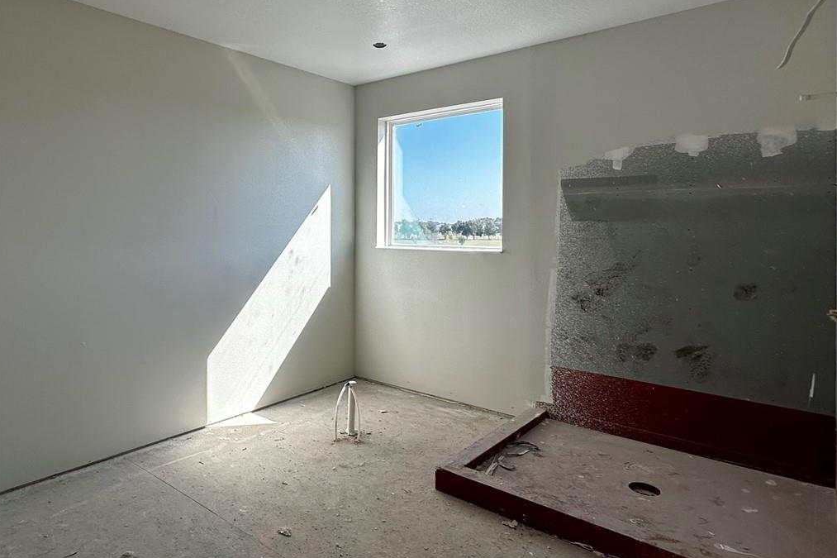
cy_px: 229
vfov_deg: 54.8
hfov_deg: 75.2
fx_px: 535
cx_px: 331
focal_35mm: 23
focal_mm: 2.22
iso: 40
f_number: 2.2
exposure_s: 1/479
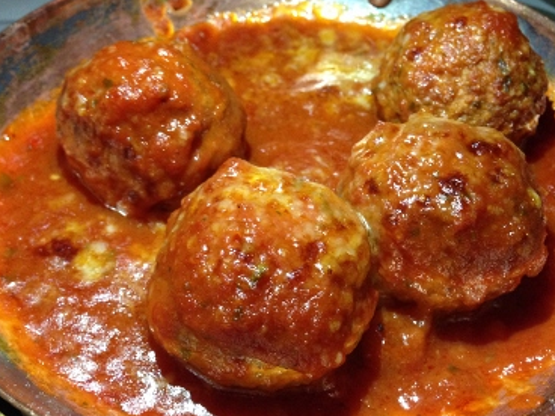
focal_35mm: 43
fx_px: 689
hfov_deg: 43.8
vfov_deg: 33.6
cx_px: 291
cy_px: 222
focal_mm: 4.12
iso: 250
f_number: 2.4
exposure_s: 1/20
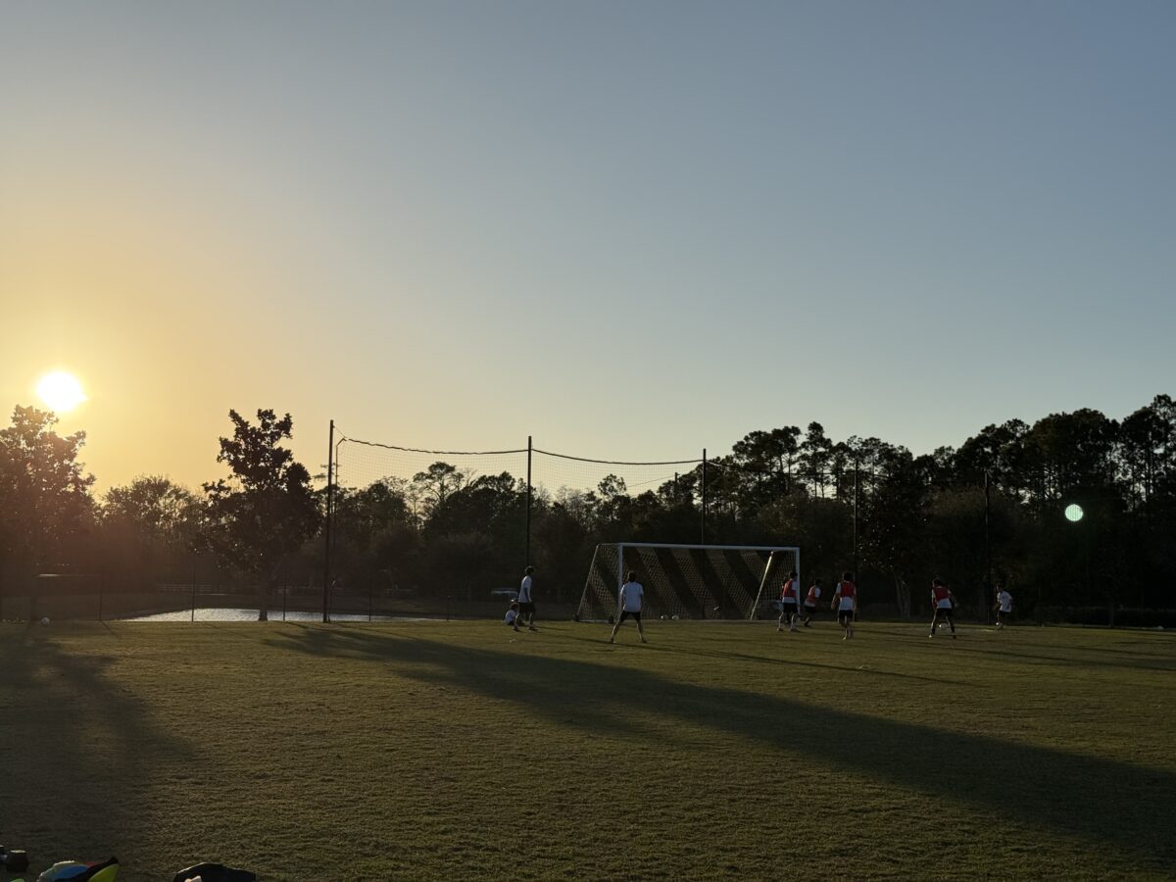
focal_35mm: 48
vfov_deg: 30.3
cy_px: 441
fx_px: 1631
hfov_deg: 39.7
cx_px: 588
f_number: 1.78
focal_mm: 6.76
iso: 80
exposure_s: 1/11364
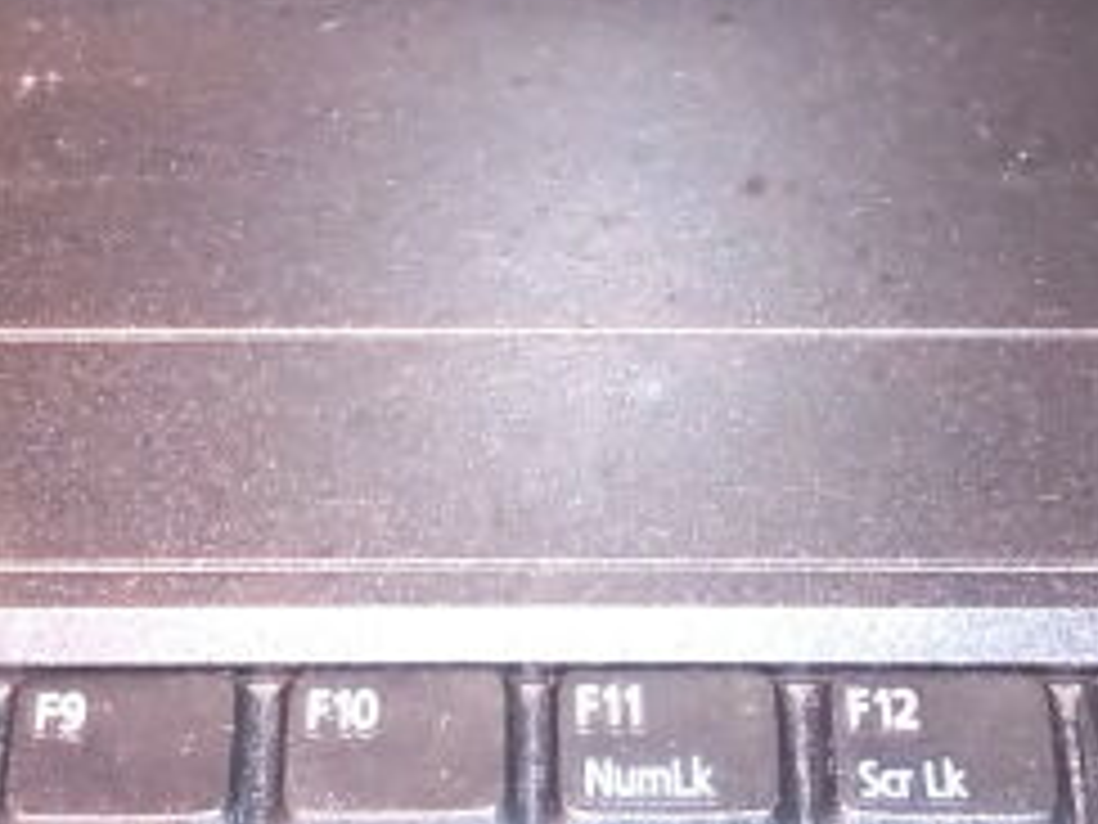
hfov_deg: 30.7
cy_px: 218
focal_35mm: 63
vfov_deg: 23.1
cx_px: 567
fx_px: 1998
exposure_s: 1/20
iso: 1563
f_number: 2
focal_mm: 3.54
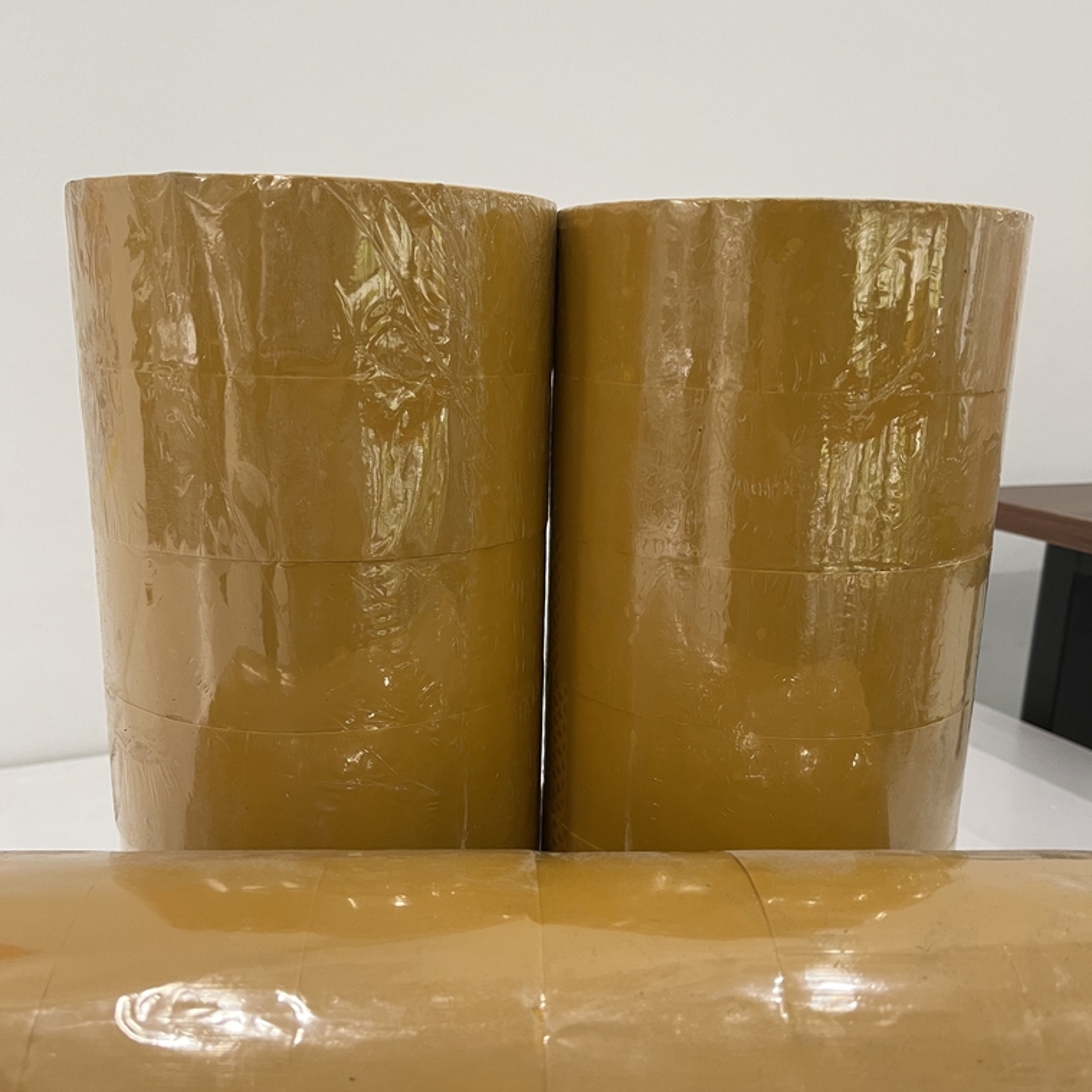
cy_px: 597
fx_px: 1106
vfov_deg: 52.5
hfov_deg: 52.5
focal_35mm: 31
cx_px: 544
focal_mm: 5.1
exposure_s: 1/50
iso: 125
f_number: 1.6
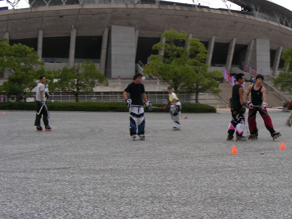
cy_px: 80
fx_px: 439
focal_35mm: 52
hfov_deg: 36.7
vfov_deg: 27.9
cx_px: 168
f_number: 3.5
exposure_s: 1/92.3
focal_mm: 6.3
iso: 50
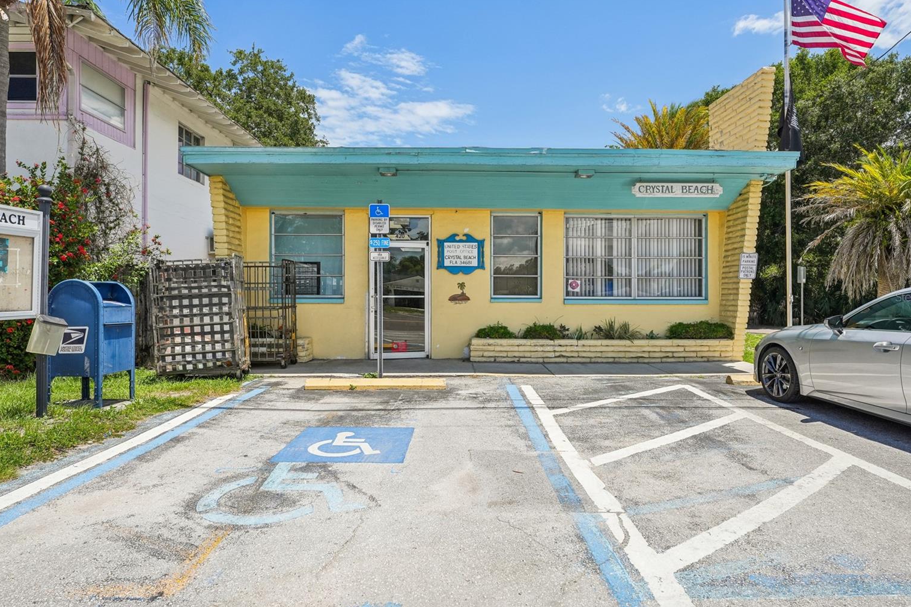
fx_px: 497
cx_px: 468
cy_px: 297
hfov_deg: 85.0
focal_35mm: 20
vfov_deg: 62.8
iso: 320
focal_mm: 18.6
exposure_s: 1/1000
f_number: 8
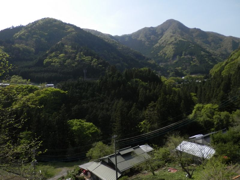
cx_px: 120
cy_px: 90
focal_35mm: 25
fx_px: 173
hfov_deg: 69.4
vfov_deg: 54.9
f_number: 8.7
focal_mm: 4.5
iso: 80
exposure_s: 1/125
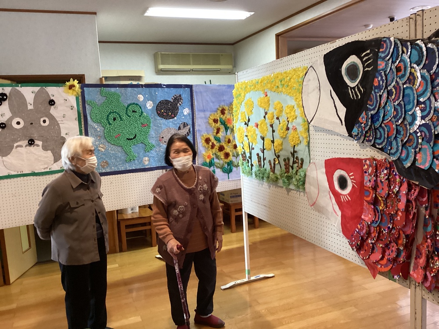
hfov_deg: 58.4
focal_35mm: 31
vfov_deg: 45.4
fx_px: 393
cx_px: 220
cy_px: 164
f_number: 2.4
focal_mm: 3.3
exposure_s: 1/33
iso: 320
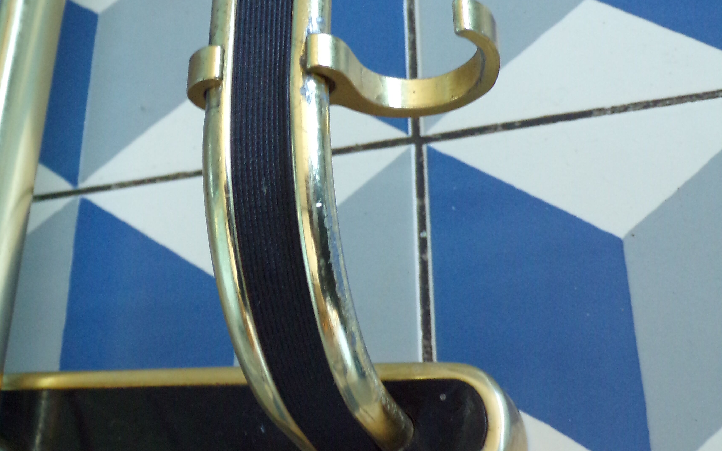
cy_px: 76
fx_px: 1181
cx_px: 360
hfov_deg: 34.0
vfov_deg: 21.3
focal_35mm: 60
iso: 393
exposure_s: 1/17
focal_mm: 7.6
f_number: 3.4
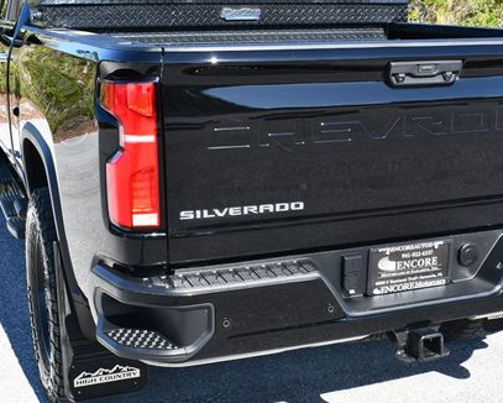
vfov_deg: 24.6
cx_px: 328
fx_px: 923
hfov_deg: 30.3
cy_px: 187
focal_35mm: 62
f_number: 8
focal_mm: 21
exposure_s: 1/250
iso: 200
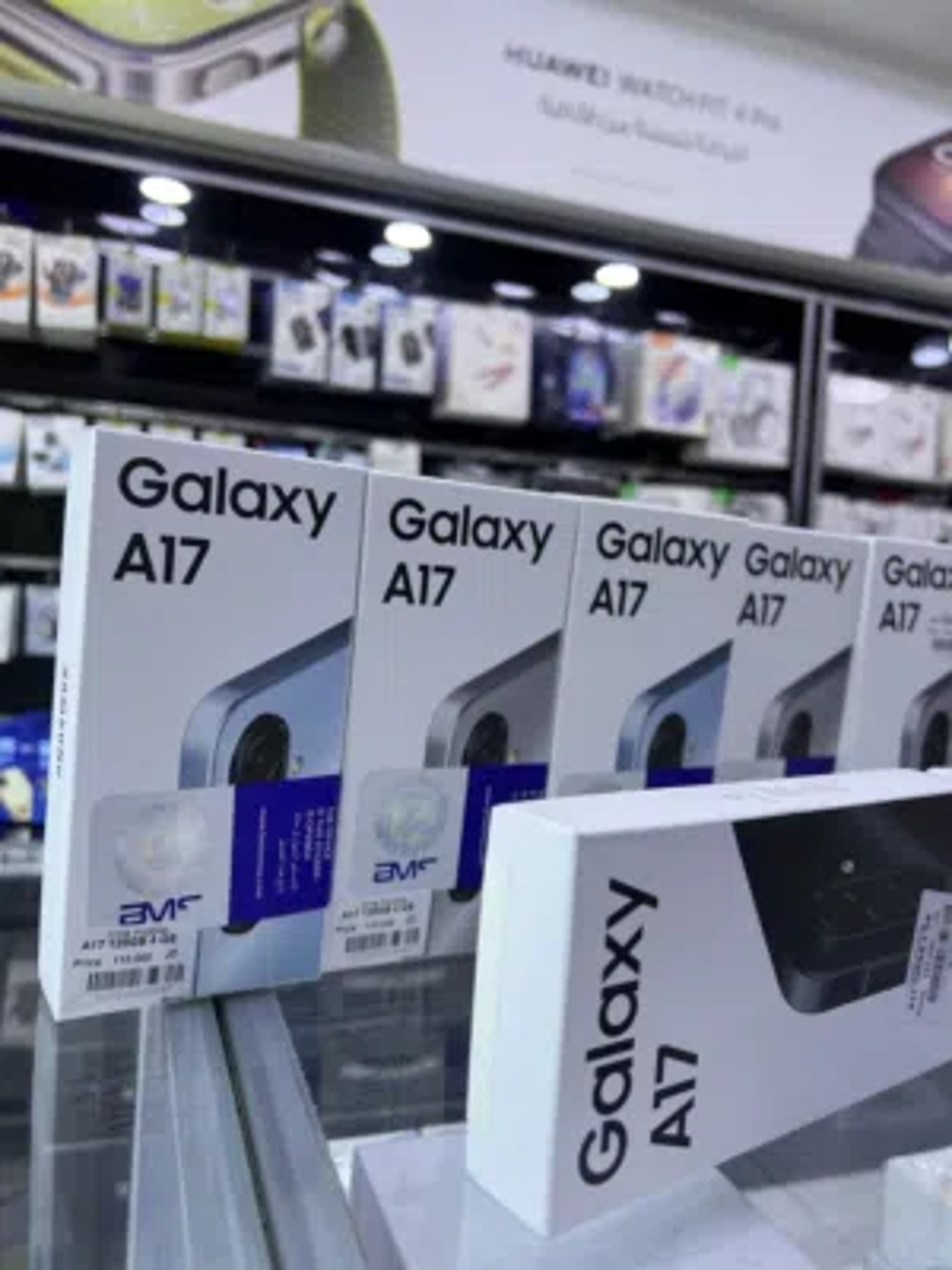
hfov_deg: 53.1
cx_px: 476
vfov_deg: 67.3
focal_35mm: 26
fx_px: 953
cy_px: 635
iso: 40
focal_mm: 5.7
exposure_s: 1/200
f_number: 1.5
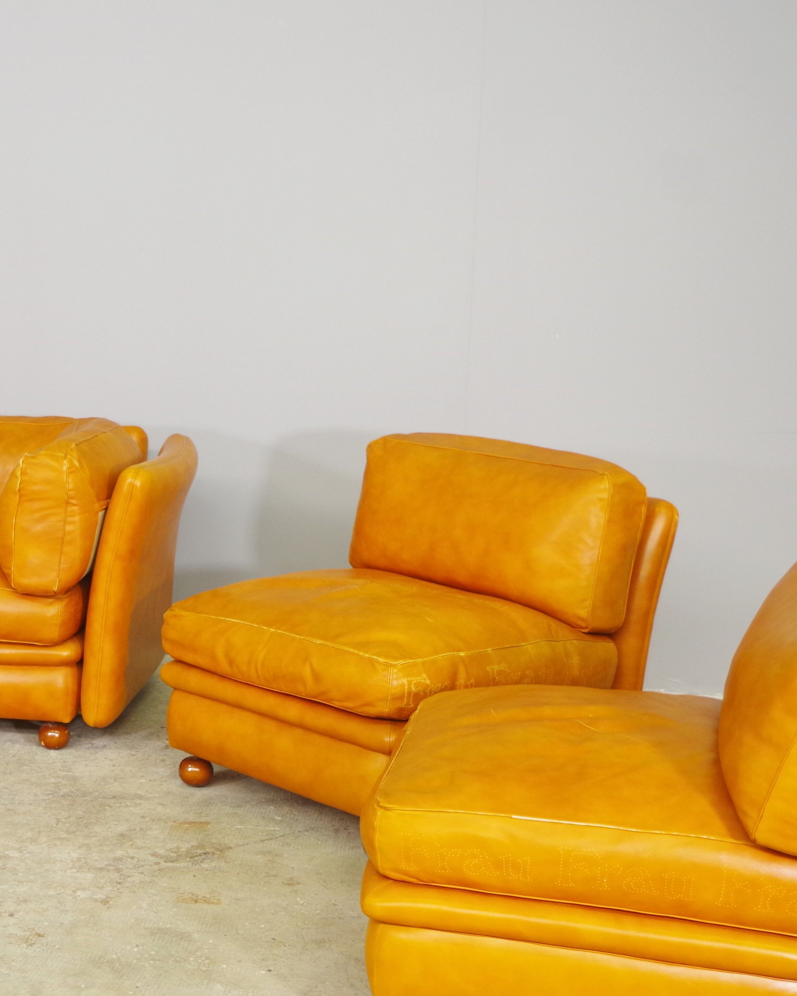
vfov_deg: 31.3
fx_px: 1769
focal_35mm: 60
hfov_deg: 24.4
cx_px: 25
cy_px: 627
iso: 800
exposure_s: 1/20
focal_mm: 21.25
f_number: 4
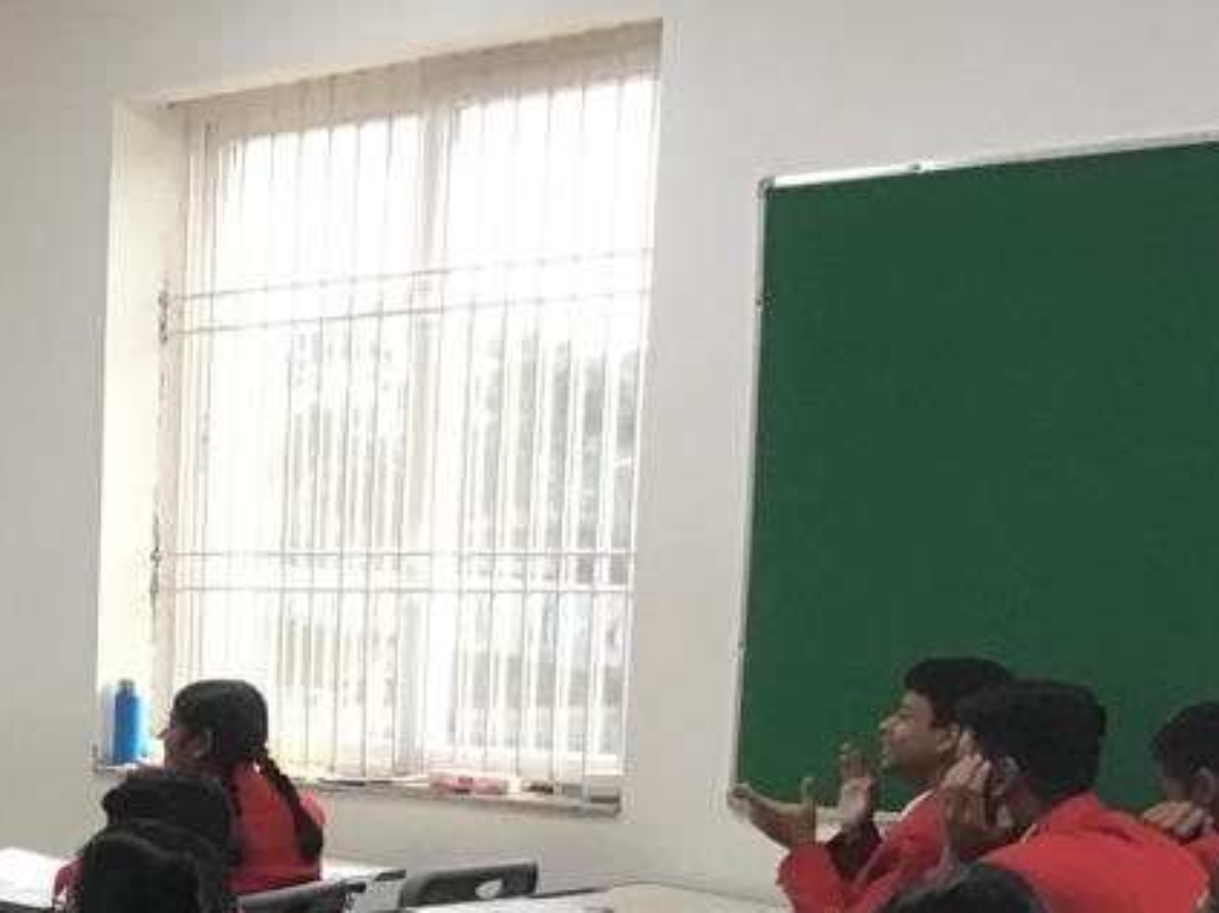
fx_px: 3098
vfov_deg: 16.3
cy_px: 1014
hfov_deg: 19.9
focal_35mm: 88
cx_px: -493
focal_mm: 3.3
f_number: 2.4
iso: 50
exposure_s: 1/33
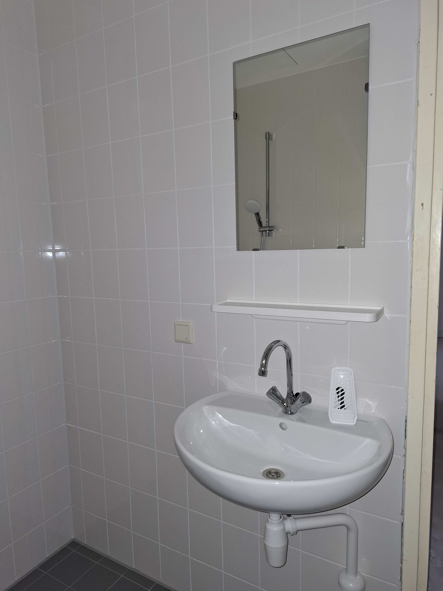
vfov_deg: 73.9
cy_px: 296
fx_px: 392
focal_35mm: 23
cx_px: 222
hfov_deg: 58.9
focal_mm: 5.54
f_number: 1.8
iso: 250
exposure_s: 1/33
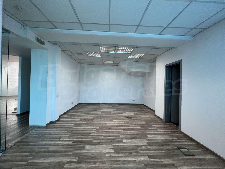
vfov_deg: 89.9
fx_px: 84
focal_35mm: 13
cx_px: 112
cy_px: 84
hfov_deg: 106.2
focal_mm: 1.57
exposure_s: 1/100
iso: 80
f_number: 1.8
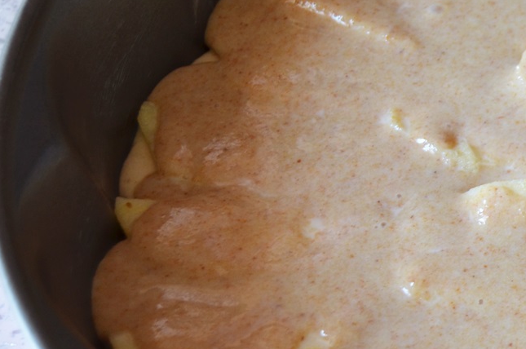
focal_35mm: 119
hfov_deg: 16.5
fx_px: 1736
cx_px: 625
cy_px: 219
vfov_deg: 11.5
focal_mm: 32
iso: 200
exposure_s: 1/15
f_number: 5.6
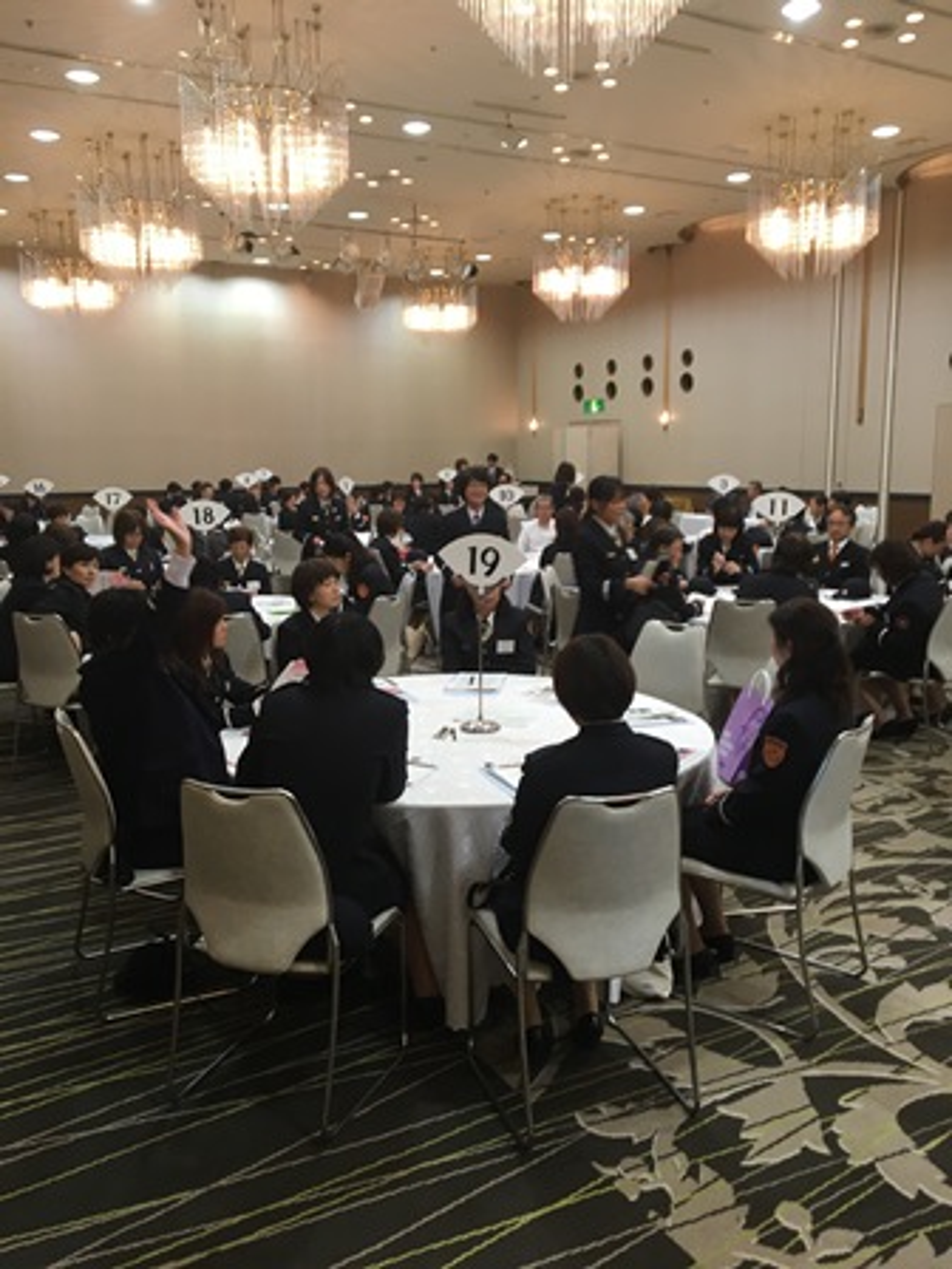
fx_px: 1063
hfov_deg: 48.2
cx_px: 476
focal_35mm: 29
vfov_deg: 61.7
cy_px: 634
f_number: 2.2
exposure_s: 1/30
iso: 64
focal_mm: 4.15
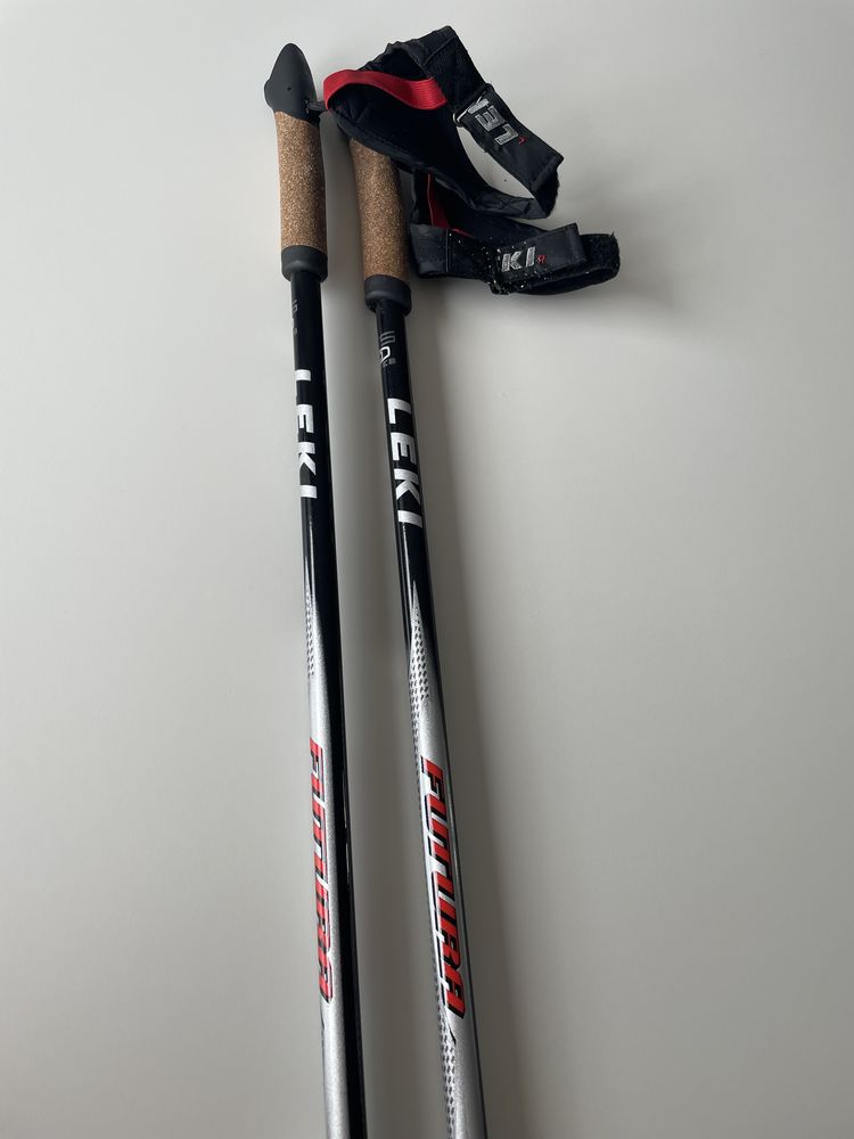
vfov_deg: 67.3
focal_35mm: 26
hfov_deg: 53.1
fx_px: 855
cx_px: 427
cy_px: 570
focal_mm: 4.2
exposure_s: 1/121
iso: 32
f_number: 1.6
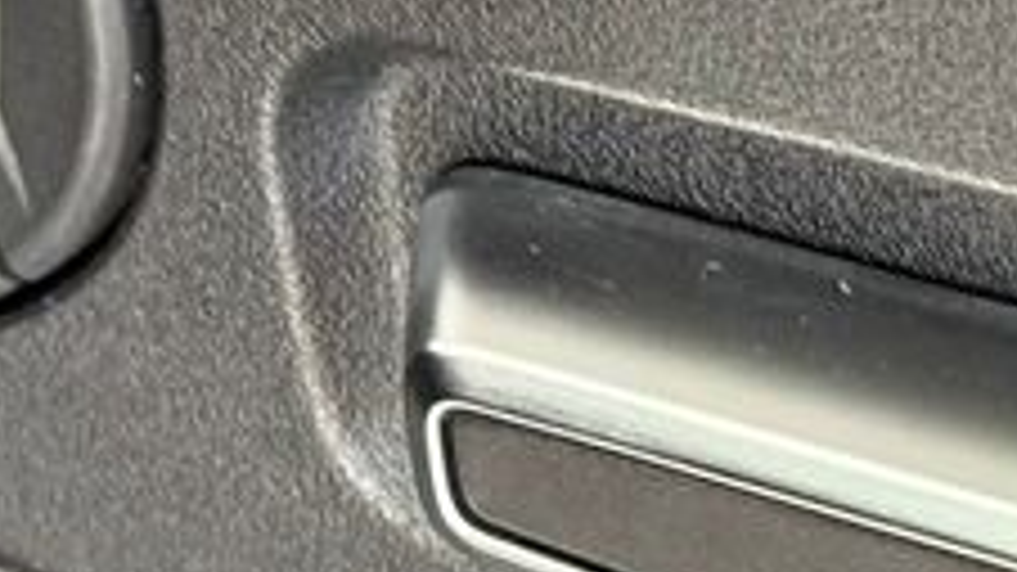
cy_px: 171
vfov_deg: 5.1
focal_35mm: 237
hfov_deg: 9.1
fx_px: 6390
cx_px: 778
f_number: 1.78
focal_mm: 6.76
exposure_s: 1/40
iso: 400
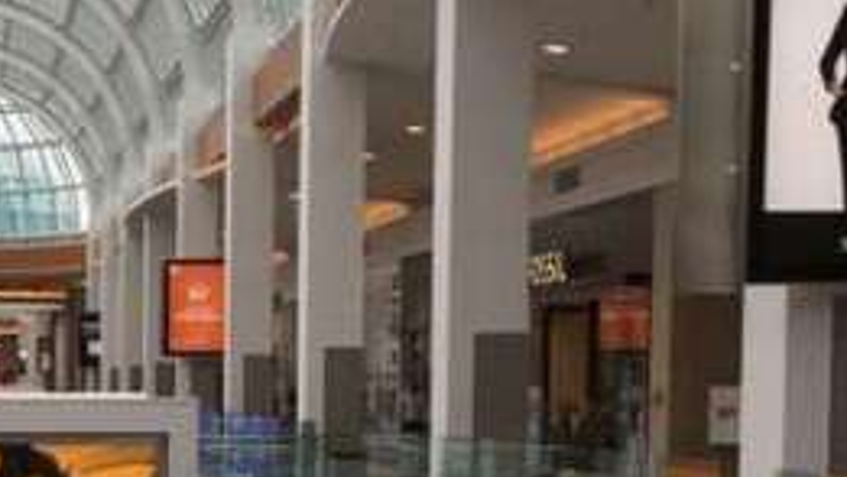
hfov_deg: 20.9
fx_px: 2179
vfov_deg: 12.3
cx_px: -88
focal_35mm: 97
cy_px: 516
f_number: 2.2
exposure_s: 1/302
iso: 32
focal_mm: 4.15
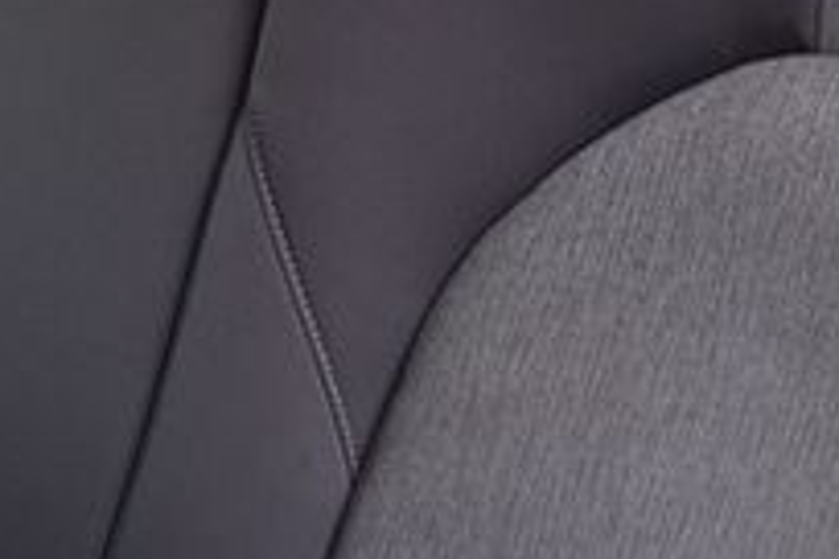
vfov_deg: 14.3
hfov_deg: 21.6
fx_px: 2191
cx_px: 251
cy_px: -4
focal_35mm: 94
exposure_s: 1/40
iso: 400
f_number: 7.1
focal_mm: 20
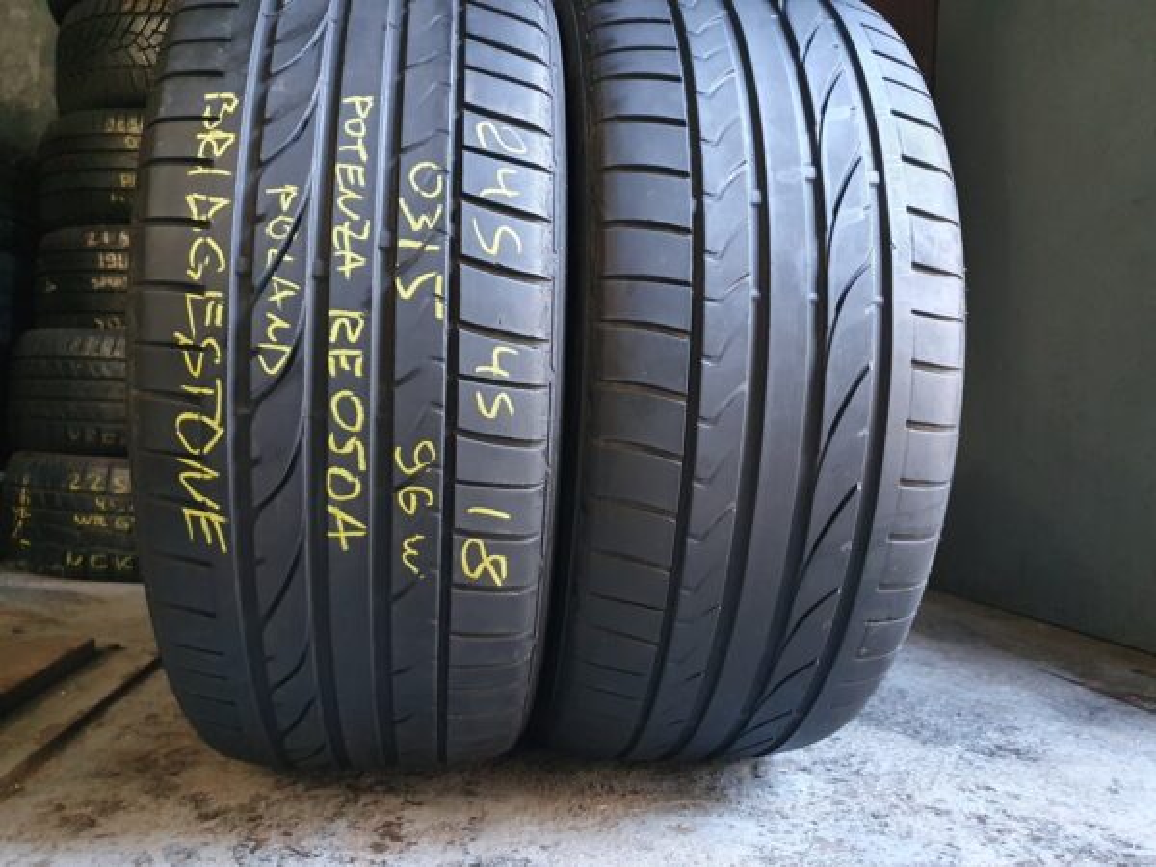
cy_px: 434
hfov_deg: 67.3
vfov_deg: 53.1
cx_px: 578
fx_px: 868
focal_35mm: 26
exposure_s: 1/40
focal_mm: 4.32
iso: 640
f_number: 1.5
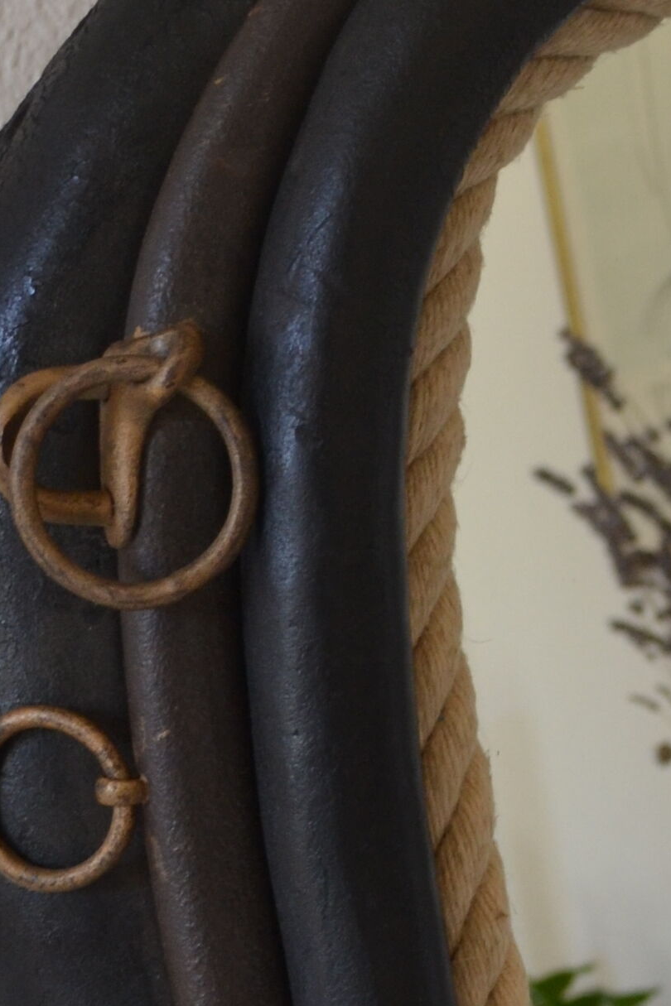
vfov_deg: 11.3
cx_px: 608
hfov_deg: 7.5
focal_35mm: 182
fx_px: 5088
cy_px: 795
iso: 400
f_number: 4.8
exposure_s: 1/40
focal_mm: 32
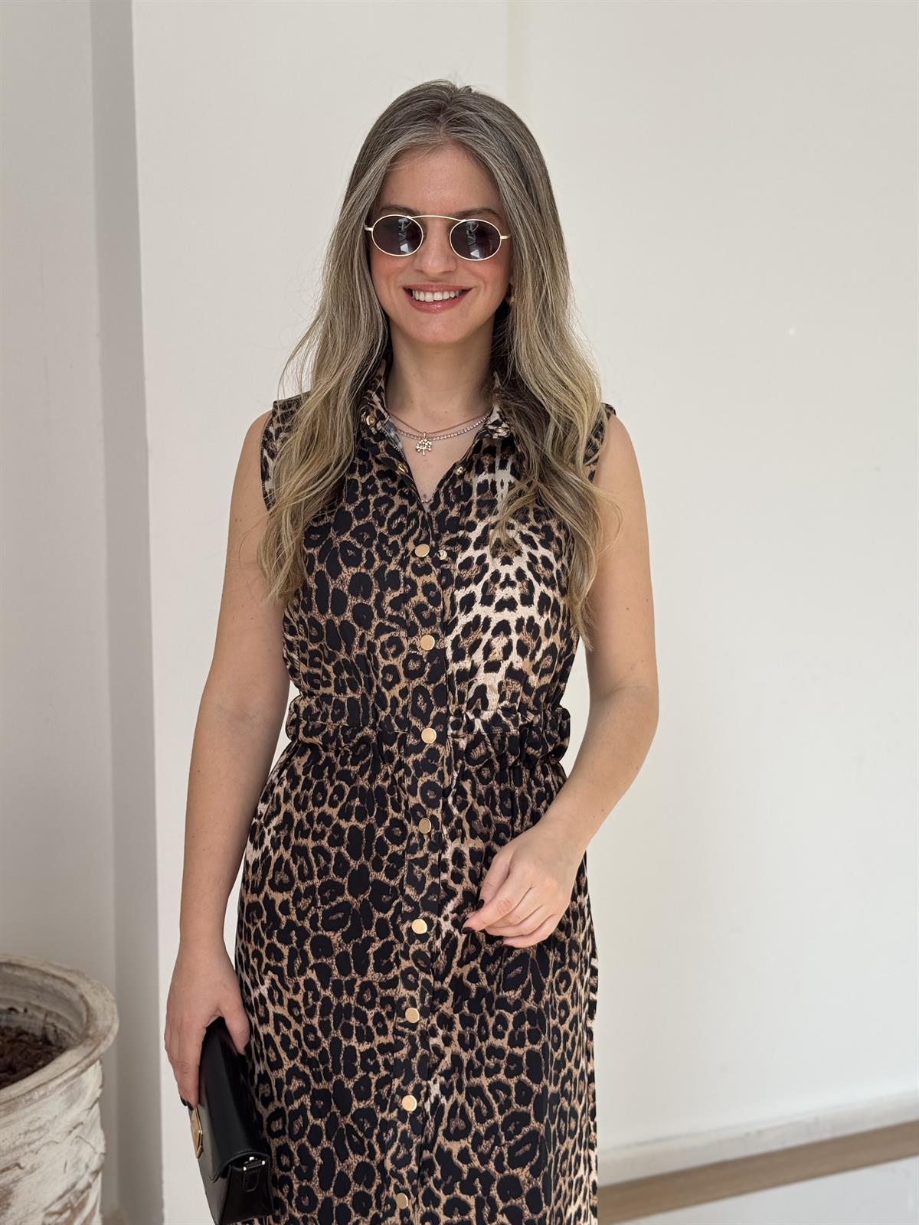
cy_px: 612
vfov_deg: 39.7
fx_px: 1699
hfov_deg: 30.3
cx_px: 460
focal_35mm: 48
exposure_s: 1/296
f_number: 1.78
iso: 64
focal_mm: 6.76
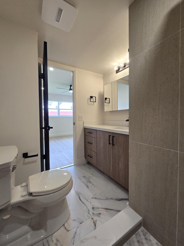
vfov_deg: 106.2
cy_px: 123
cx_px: 92
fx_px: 92
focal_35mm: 13
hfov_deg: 89.9
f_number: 2.2
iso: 80
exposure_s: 1/60
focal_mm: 2.2
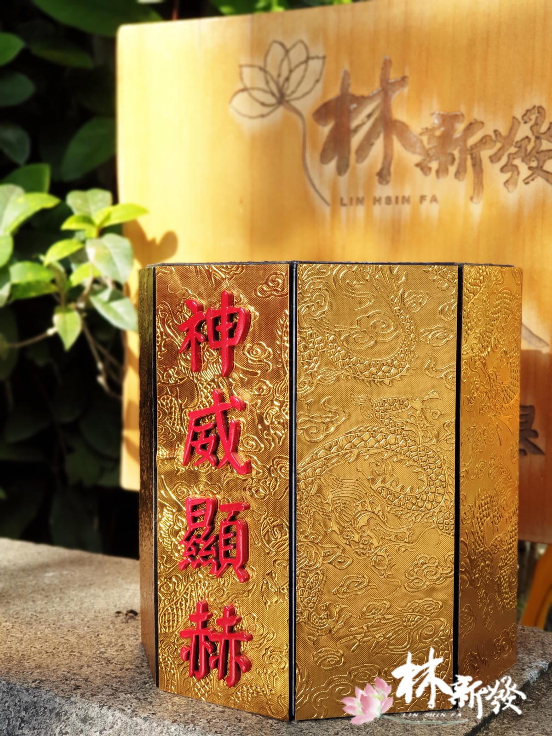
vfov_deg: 36.8
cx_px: 276
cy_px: 368
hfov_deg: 28.0
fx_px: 1106
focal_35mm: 52
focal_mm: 6
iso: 25
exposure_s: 1/218
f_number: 2.4
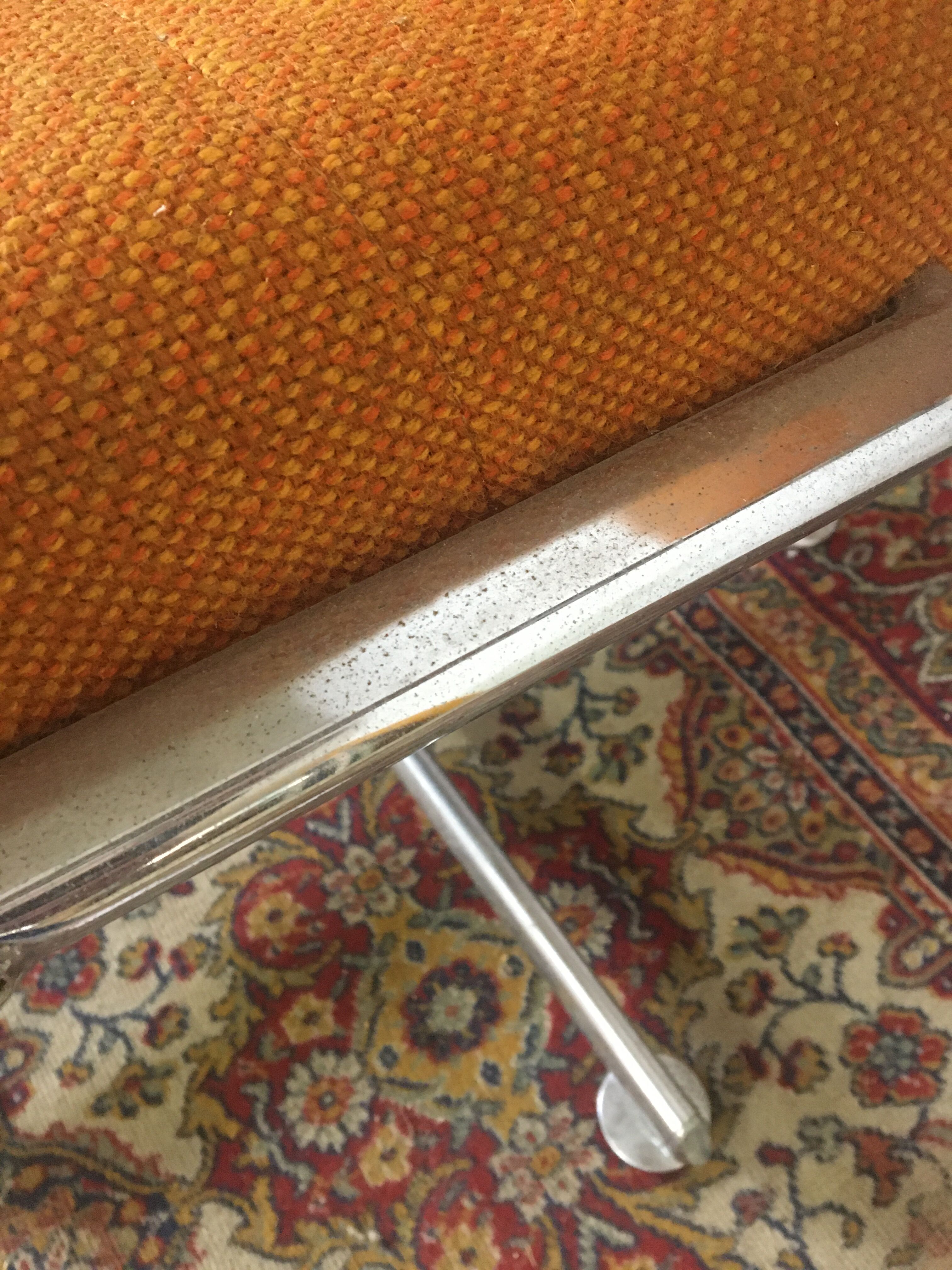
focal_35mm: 29
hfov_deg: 48.2
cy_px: 635
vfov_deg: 61.7
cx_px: 476
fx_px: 1063
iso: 250
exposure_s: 1/25
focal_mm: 4.15
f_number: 2.2
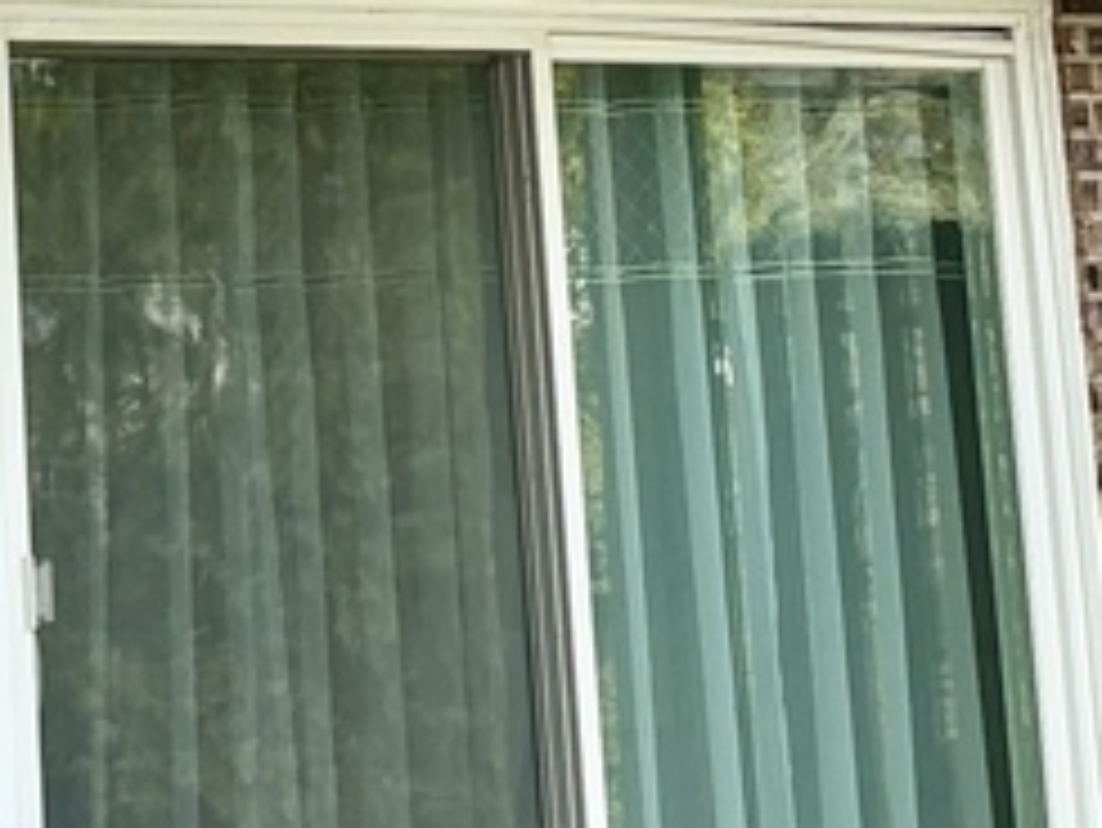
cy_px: -603
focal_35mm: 153
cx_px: 49
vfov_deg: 9.3
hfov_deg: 12.8
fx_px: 4873
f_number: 1.6
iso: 64
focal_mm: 5.96
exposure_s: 1/629
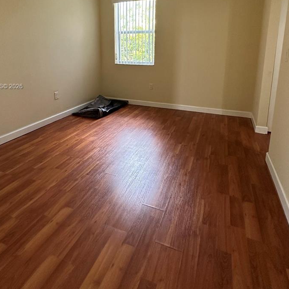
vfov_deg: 66.9
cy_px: 87
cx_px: 136
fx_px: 208
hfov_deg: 69.6
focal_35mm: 22
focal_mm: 2.22
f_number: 2.2
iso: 250
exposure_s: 1/60
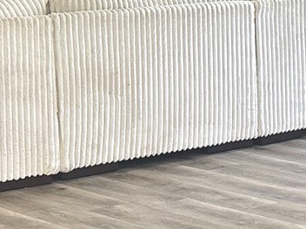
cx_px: 786
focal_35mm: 131
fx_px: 1158
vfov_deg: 11.2
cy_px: 5
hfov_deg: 11.7
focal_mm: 6.86
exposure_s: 1/120
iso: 160
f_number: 1.78
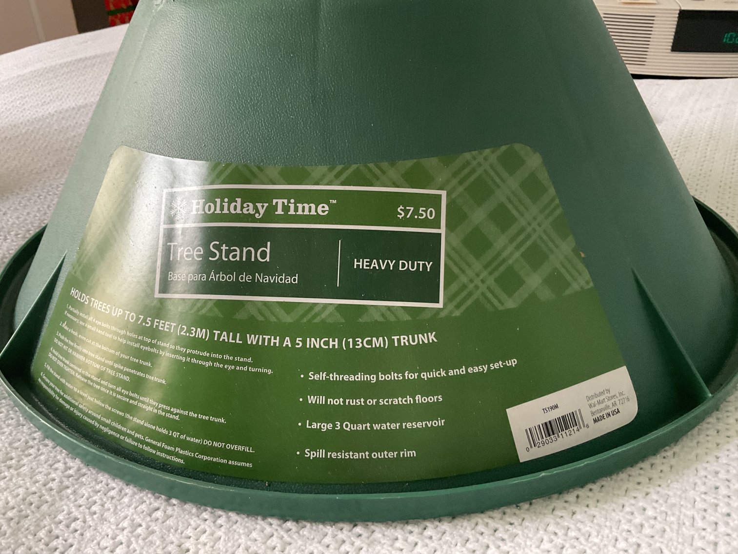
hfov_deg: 61.7
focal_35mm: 29
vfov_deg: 48.2
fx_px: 618
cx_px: 369
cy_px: 277
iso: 250
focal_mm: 3
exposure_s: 1/60
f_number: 1.8
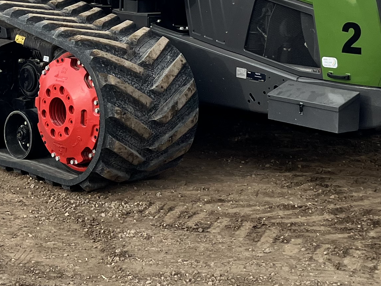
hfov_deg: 21.5
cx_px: 144
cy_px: -11
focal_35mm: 91
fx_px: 1002
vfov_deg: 15.9
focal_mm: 5.1
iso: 50
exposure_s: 1/2410
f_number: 1.6
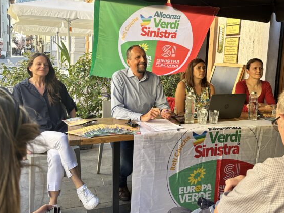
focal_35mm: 33
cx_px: 164
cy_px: 84
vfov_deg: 42.7
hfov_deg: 55.1
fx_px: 271
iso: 80
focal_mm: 6.86
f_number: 1.78
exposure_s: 1/409
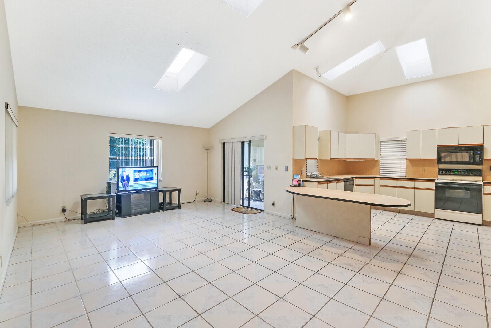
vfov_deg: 77.3
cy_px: 164
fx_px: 205
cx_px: 246
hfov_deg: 100.4
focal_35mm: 15
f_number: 11
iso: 1250
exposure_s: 1/40
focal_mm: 10
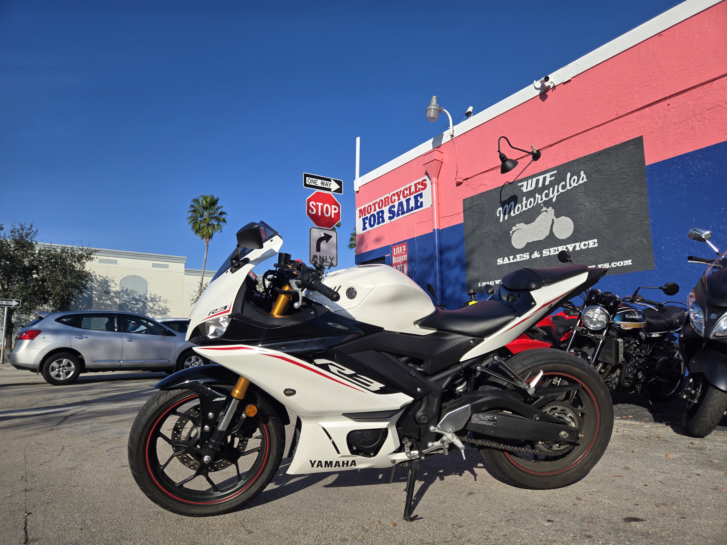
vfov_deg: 58.9
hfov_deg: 73.9
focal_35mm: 23
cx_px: 364
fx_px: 483
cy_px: 272
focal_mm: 5.4
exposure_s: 1/2302
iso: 25
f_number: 1.8
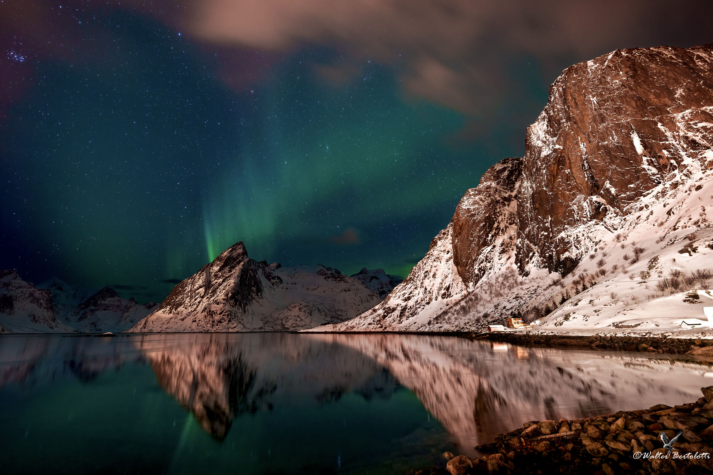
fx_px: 277
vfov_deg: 81.2
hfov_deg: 104.3
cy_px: 238
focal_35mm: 14
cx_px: 356
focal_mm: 14
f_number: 1.8
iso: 1000
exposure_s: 20
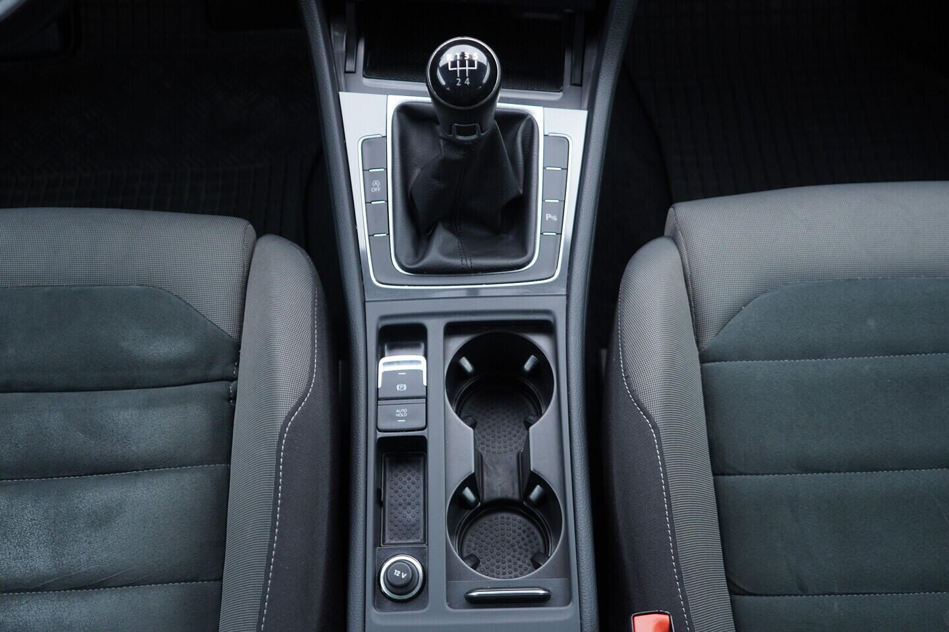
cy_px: 316
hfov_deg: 53.1
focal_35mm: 36
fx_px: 949
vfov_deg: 36.9
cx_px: 474
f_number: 2.8
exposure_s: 1/40
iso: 320
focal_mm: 24
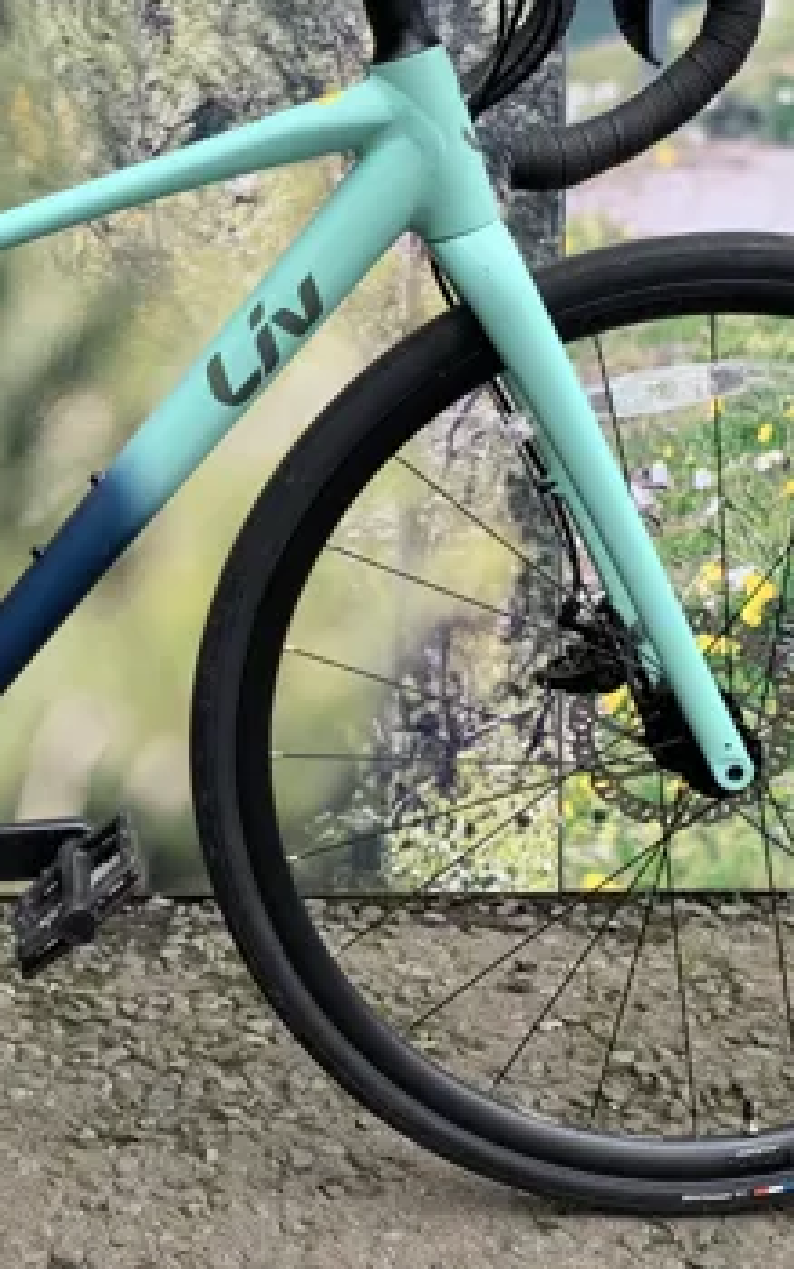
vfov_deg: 32.0
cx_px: -29
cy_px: 352
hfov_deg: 19.9
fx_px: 2179
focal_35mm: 63
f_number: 1.8
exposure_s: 1/189
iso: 25
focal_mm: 4.25
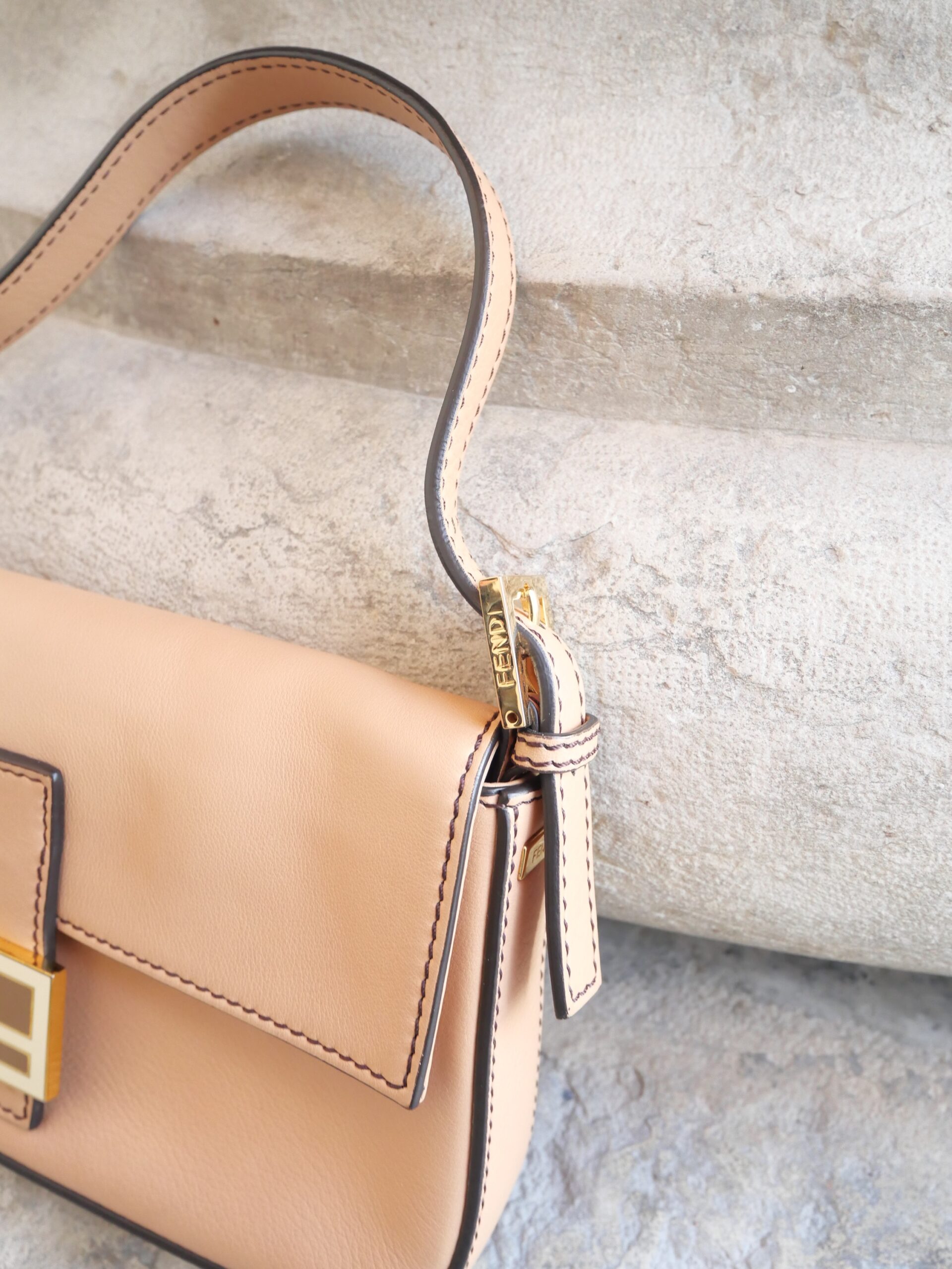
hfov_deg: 49.7
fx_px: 1027
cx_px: 476
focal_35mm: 28
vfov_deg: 63.4
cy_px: 634
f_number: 3.6
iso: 1250
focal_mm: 14
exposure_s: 1/60
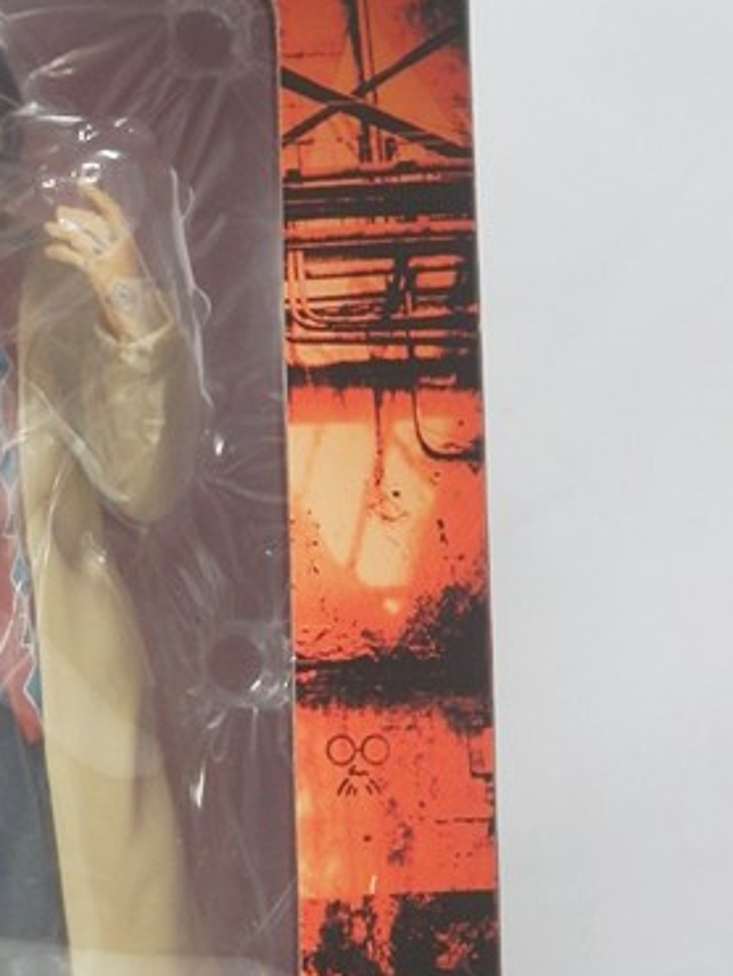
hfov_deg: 17.9
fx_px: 2256
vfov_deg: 24.2
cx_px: -45
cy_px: 704
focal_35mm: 80
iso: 200
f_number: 3.9
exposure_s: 1/15
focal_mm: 6.7
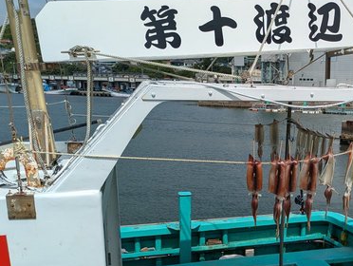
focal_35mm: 43
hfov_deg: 42.2
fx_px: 439
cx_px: 273
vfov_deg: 32.7
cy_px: 216
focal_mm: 5.43
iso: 49
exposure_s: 1/5464
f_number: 1.89
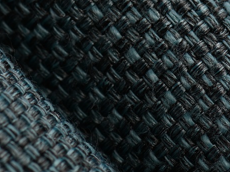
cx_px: 185
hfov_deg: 4.5
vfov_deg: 3.4
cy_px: -10
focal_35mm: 439
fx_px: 2917
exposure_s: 1/200
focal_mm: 105
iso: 64
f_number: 10
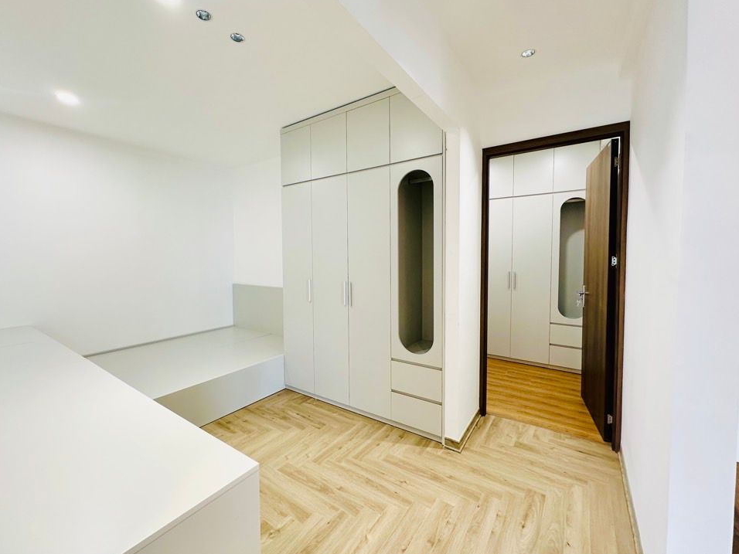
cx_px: 344
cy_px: 269
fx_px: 320
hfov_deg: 98.0
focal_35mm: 15
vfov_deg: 81.7
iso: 160
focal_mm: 2.22
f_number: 2.2
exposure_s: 1/100
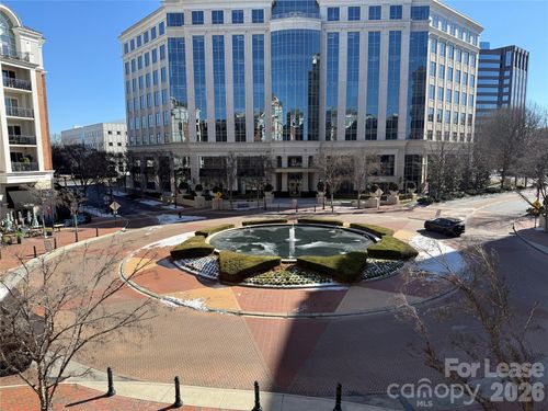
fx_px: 380
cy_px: 206
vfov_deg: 56.8
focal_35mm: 24
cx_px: 274
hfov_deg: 71.6
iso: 80
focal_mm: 6.76
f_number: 1.78
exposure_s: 1/2232
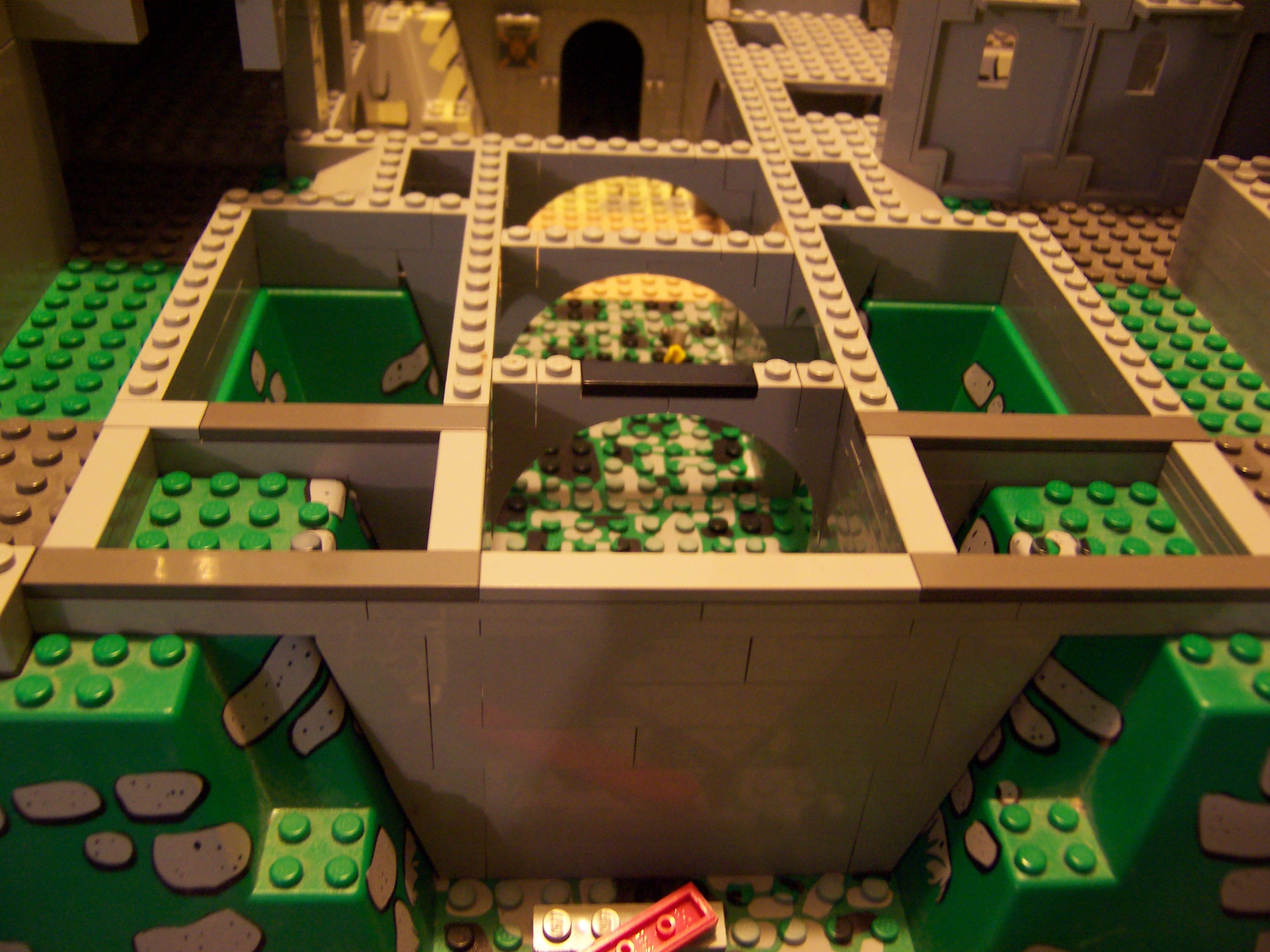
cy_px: 476
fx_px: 1211
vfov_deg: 42.9
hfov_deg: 55.4
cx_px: 635
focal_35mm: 33
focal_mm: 5.5
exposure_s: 1/8
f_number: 2.8
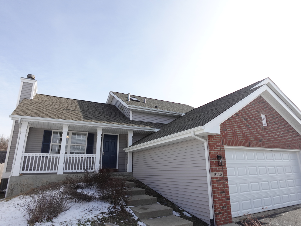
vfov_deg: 61.1
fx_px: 191
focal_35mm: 22
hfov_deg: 76.3
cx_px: 162
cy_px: 112
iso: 125
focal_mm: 7.6
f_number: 2
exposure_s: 1/2500
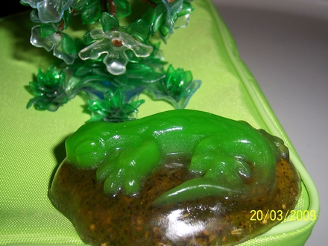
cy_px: 122
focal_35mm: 46
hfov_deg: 41.2
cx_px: 165
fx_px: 436
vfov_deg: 31.5
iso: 80
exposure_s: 1/60
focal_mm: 7.5
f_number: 3.1
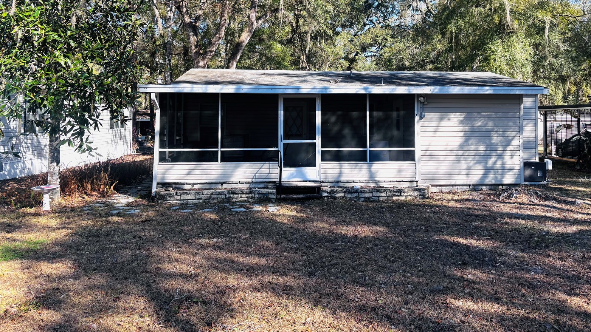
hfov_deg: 66.1
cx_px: 301
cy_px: 113
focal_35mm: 29
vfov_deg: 39.7
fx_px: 454
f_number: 1.6
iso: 50
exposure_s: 1/679
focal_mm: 5.96
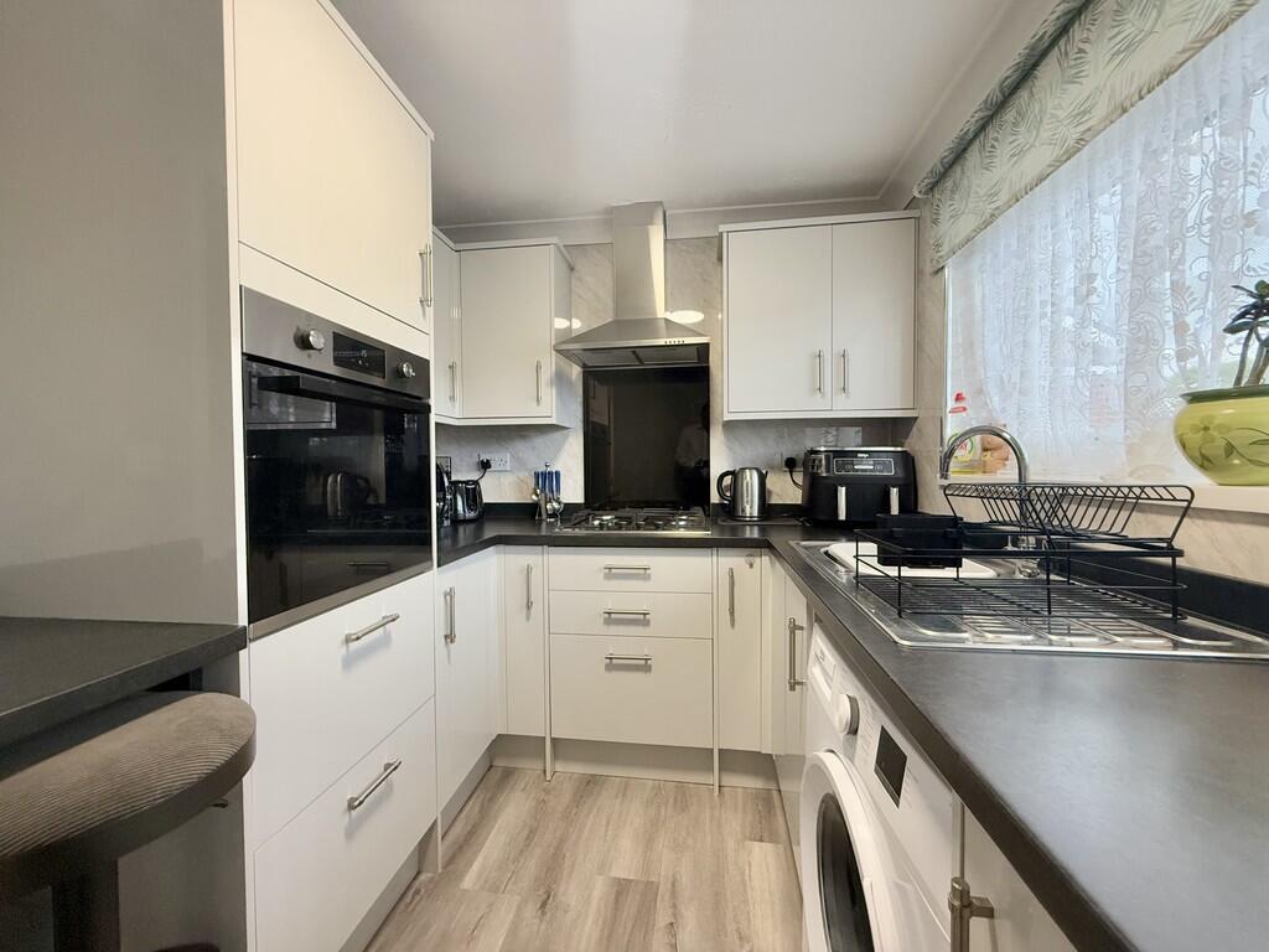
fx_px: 513
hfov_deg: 102.1
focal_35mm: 14
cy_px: 476
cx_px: 634
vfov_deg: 85.7
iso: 400
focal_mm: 2.22
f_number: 2.2
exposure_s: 1/100
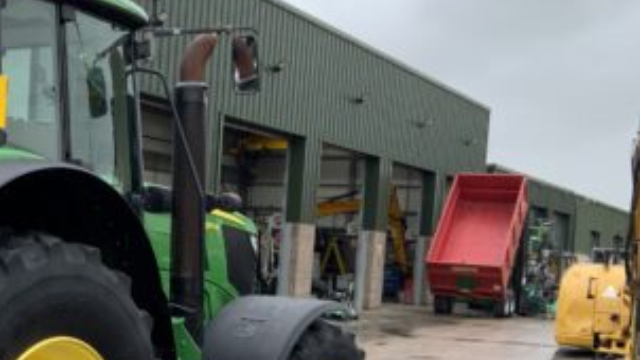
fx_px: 1137
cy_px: 318
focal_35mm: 67
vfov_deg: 17.8
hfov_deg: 30.3
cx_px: 83
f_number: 1.8
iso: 20
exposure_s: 1/122
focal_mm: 3
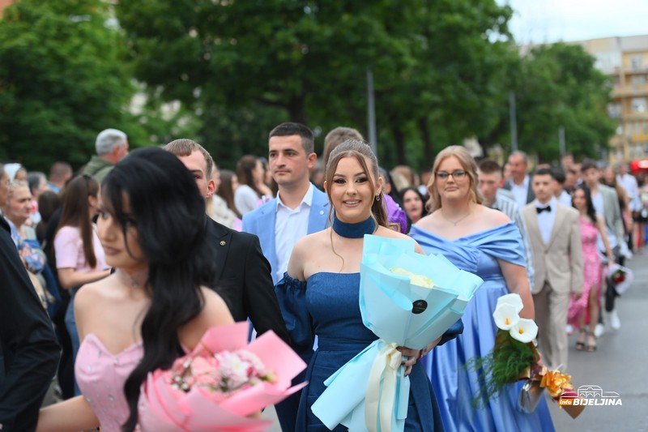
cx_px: 324
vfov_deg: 19.4
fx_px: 1260
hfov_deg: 28.8
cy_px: 216
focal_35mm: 70
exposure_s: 1/800
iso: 1600
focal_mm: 70
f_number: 2.8
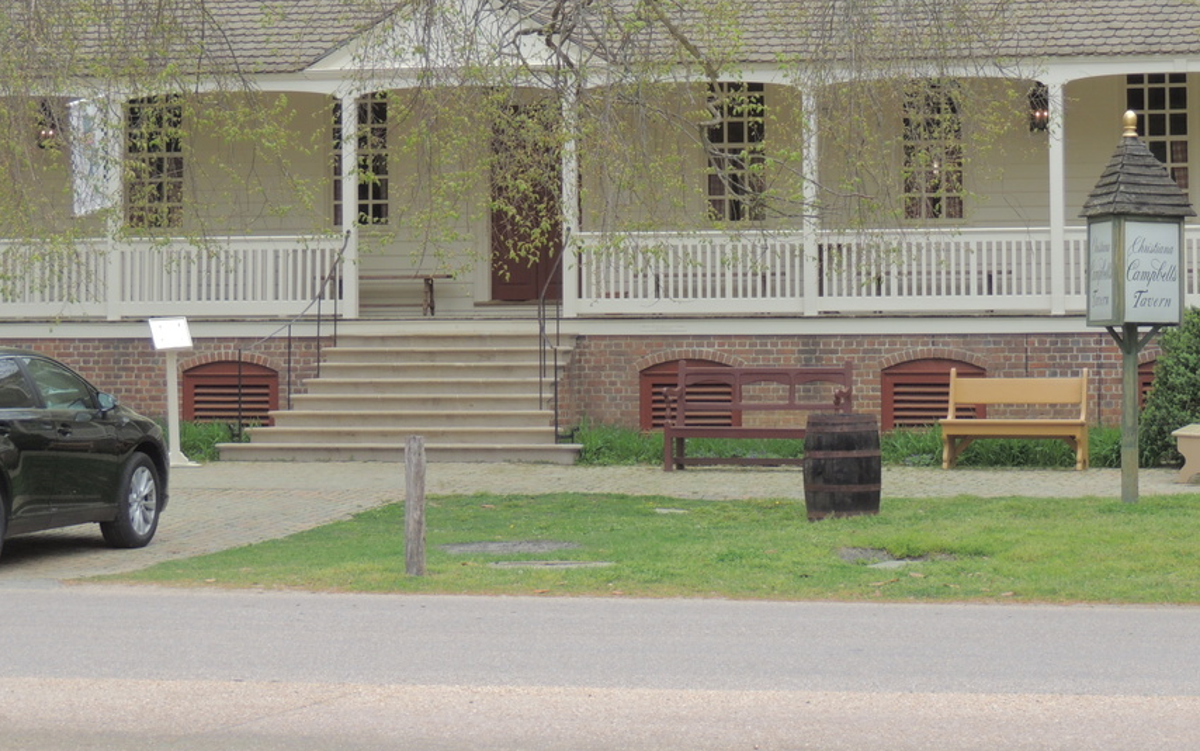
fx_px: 4416
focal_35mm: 135
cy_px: 94
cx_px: 665
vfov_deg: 9.7
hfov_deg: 15.5
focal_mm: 15.1
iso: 100
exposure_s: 1/320
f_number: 4
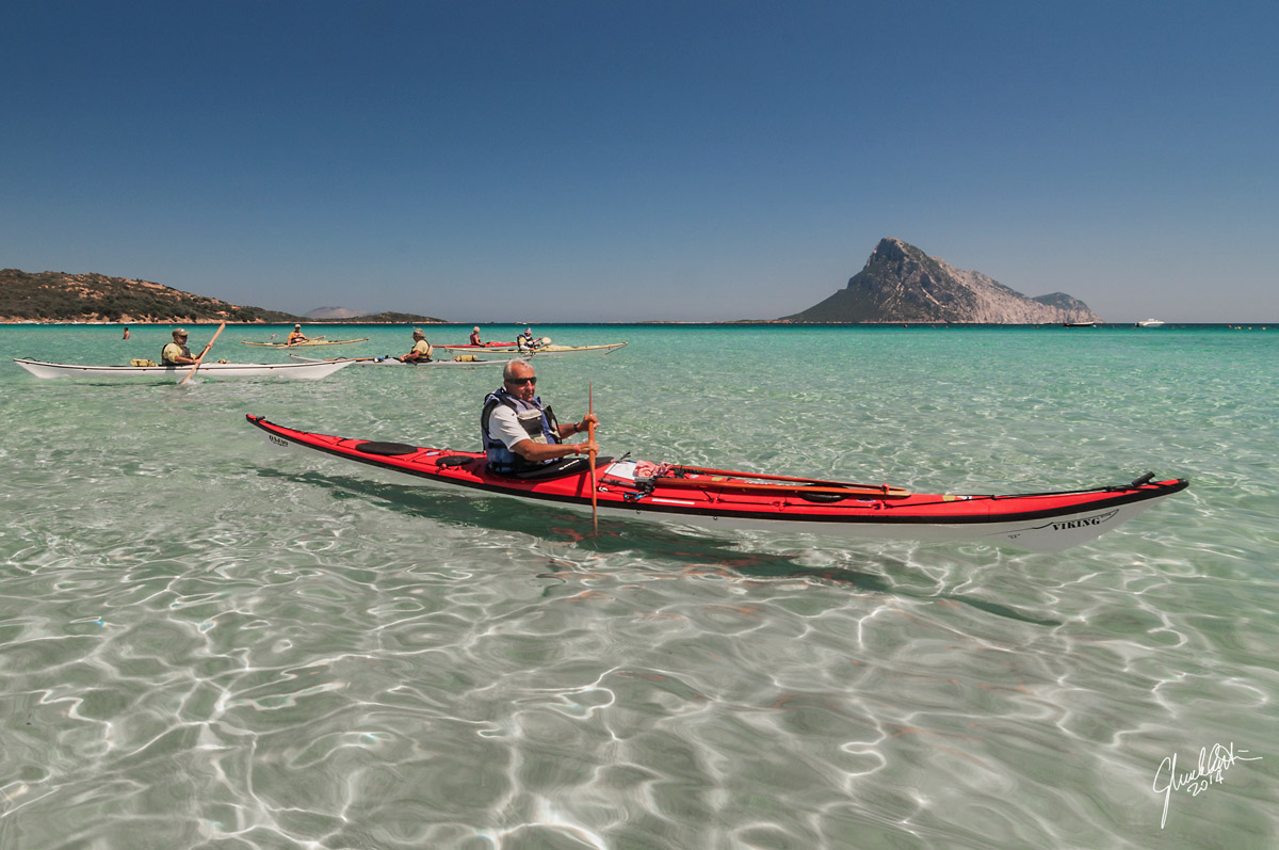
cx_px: 640
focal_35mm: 16
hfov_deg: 95.0
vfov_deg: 71.9
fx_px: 585
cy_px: 425
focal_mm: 11
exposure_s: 1/80
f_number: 13
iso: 200
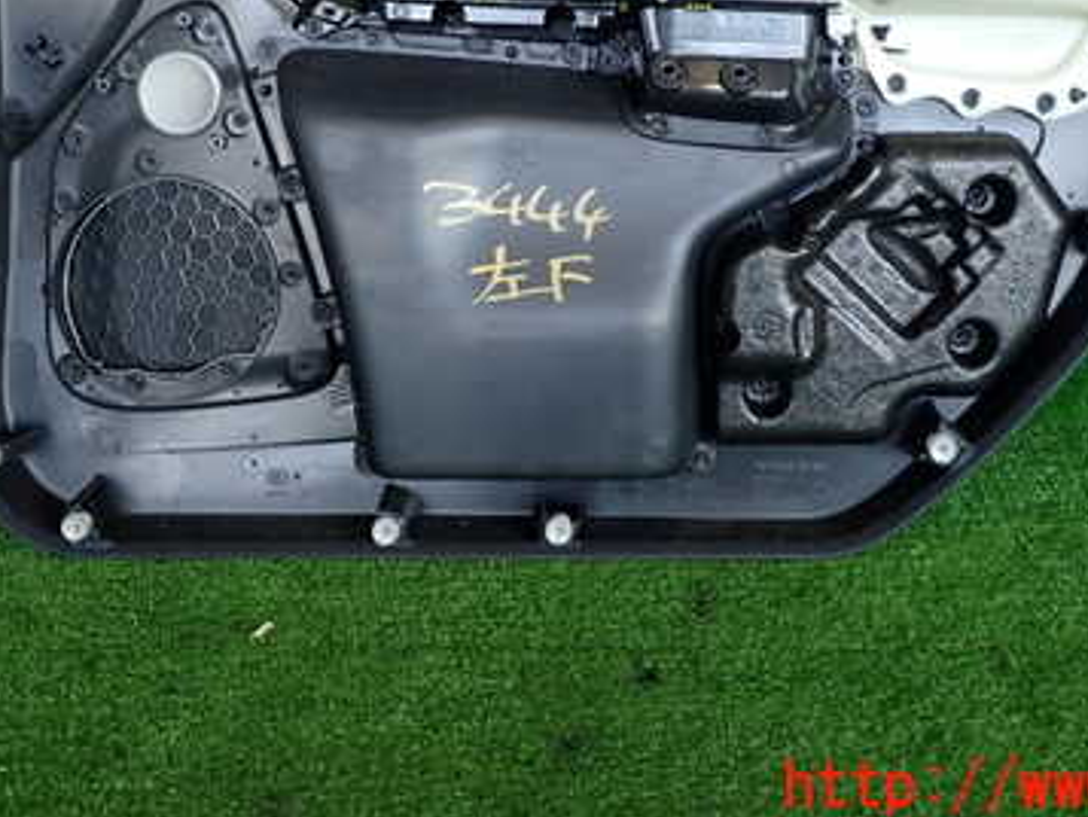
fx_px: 1321
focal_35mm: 42
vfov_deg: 33.2
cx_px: 558
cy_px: 140
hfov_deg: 44.8
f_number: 2
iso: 200
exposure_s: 1/100
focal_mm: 4.5
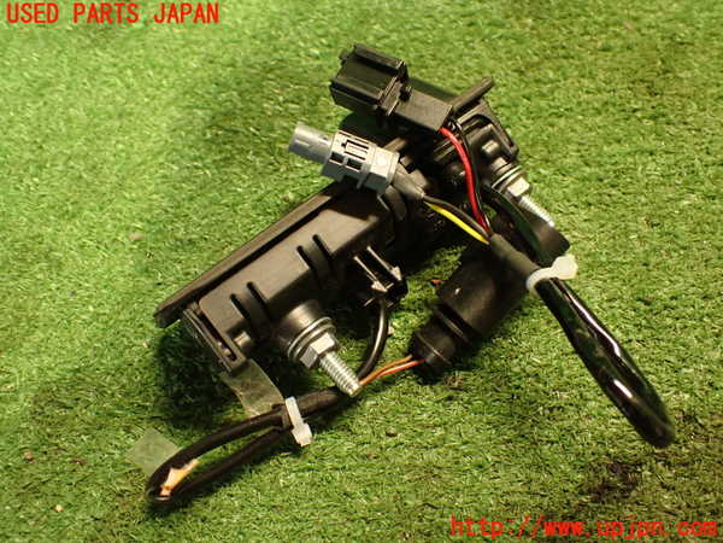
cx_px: 362
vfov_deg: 44.2
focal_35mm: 32
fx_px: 668
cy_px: 272
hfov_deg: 56.8
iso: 800
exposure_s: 1/30
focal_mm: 5.79
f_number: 2.4
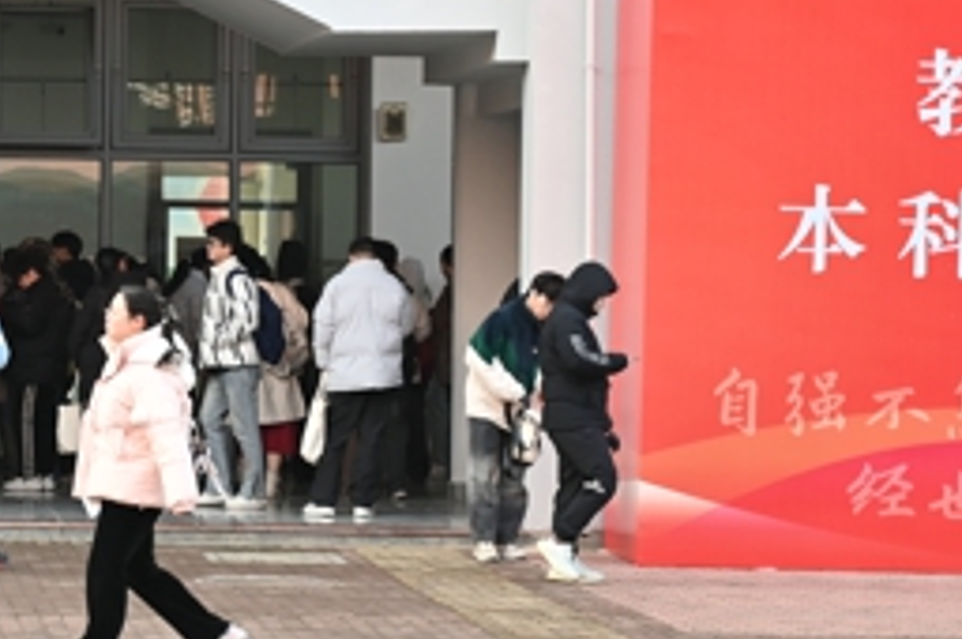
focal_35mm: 186
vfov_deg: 7.3
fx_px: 4964
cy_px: 79
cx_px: -304
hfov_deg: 10.8
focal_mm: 70
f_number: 4
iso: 450
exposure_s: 1/250
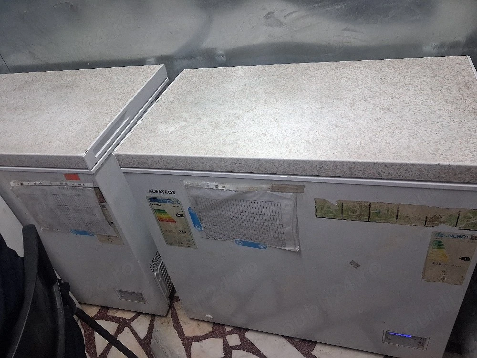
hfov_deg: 65.3
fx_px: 372
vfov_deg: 51.4
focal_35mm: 27
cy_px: 179
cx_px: 238
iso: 320
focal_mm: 4
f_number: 1.8
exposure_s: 1/100
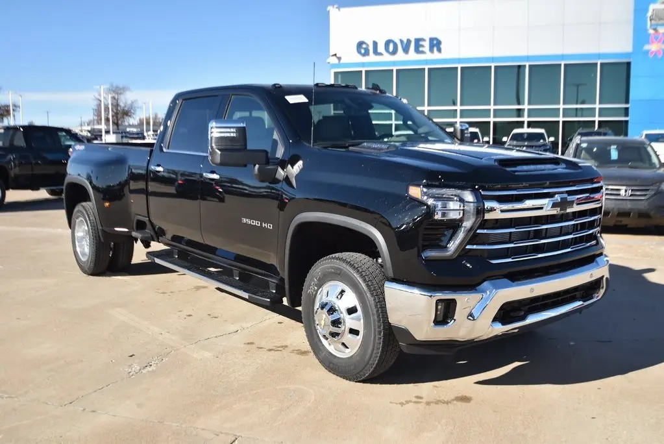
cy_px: 222
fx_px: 665
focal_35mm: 36
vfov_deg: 36.9
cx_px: 332
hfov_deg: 53.1
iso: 100
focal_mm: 24
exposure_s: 1/500
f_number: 4.5
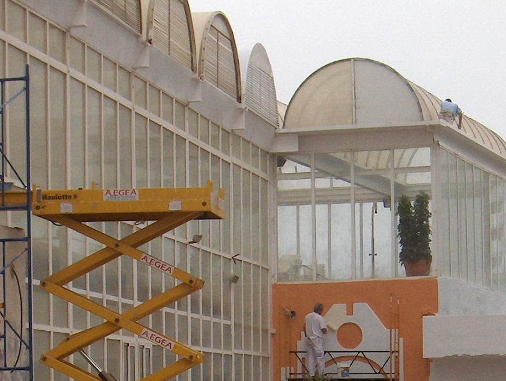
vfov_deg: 10.7
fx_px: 1991
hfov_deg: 14.5
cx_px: 315
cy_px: 486
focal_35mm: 136
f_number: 4.8
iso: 50
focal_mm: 8
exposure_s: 1/427
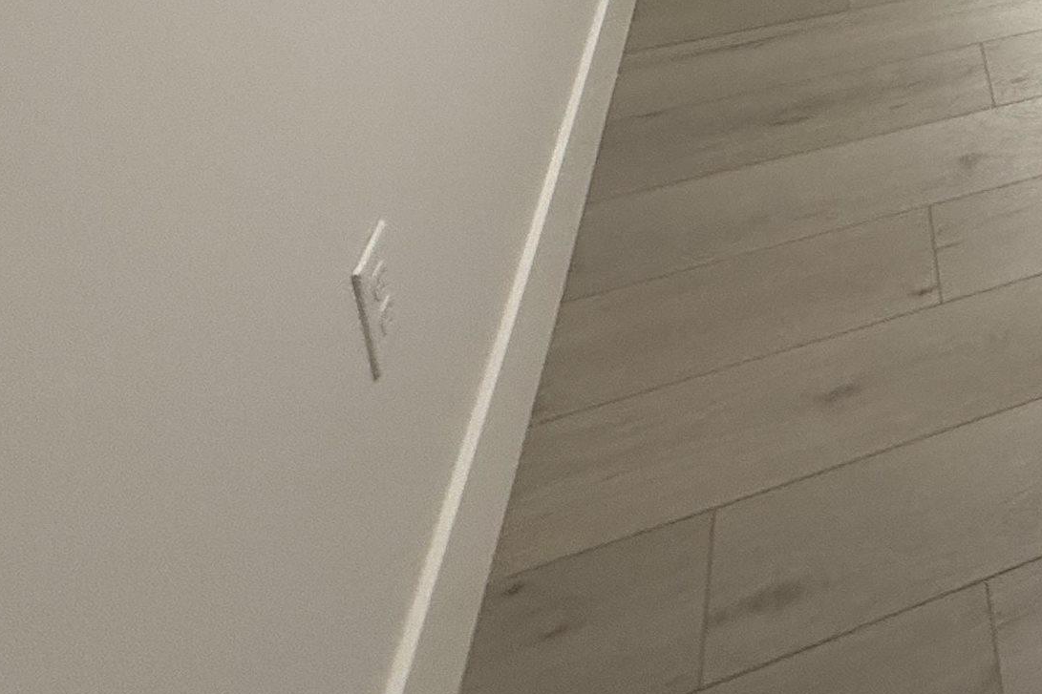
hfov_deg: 34.1
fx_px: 1186
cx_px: 1350
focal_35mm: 41
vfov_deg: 24.3
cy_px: -386
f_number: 2.2
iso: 200
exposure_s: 1/60
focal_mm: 2.22
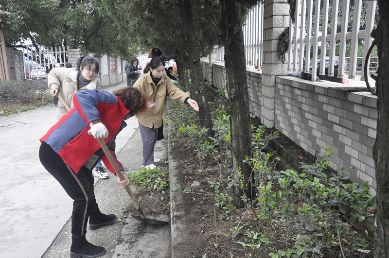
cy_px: 129
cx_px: 194
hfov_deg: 59.6
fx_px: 340
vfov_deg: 41.6
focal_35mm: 32
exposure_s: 1/320
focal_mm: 21
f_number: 9
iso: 2000
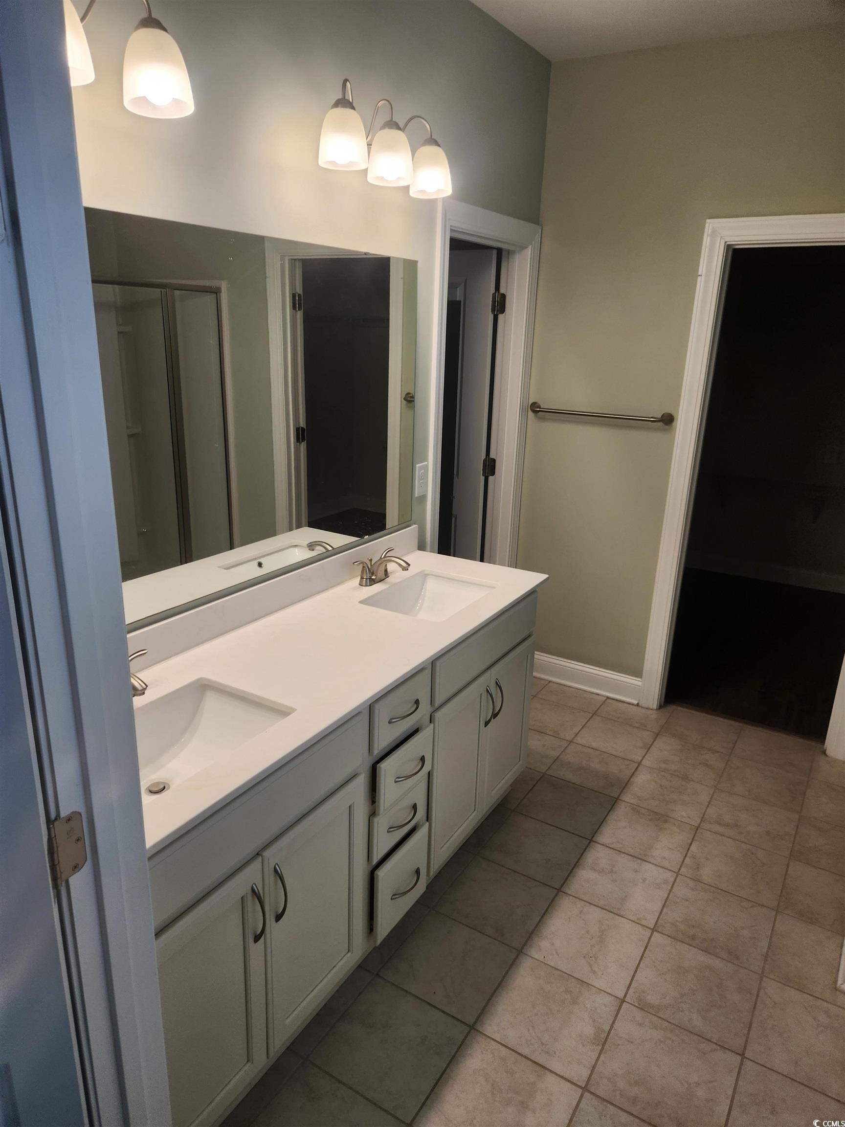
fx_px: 749
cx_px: 422
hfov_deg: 58.9
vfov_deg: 73.9
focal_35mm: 23
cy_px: 564
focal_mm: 5.4
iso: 64
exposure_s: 1/120
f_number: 1.8
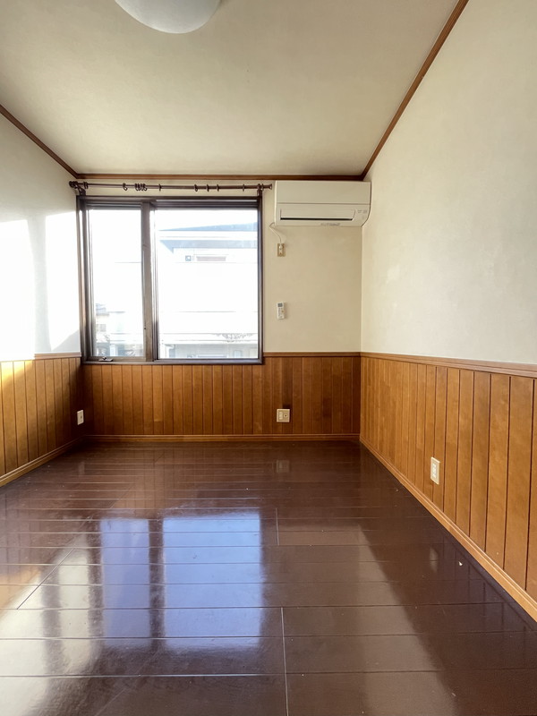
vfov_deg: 102.1
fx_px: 290
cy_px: 358
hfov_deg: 85.7
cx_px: 268
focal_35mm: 14
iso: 250
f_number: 2.4
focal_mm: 1.55
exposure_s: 1/99
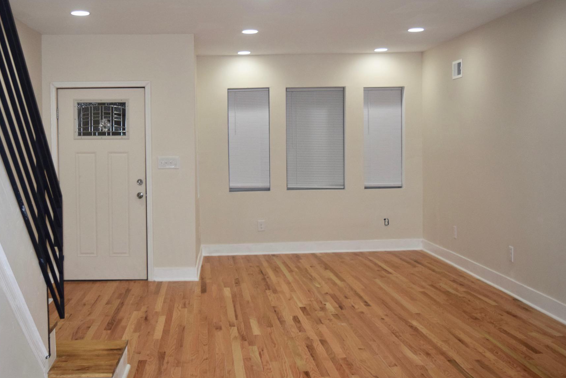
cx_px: 238
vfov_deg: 30.1
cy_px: 180
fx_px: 701
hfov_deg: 43.8
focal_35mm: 45
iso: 800
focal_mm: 25
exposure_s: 1/100
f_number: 4.5
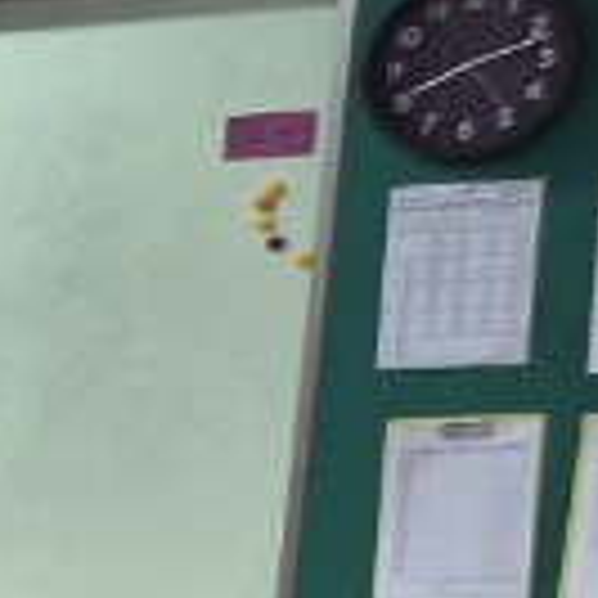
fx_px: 3831
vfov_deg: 8.6
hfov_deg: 6.6
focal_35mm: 196
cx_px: -1965
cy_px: 1106
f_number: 1.8
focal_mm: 5.4
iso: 80
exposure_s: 1/120
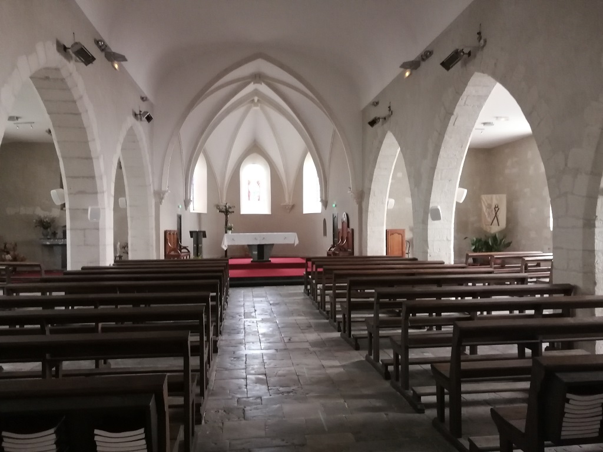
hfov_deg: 65.3
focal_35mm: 27
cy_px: 226
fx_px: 470
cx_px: 302
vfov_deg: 51.4
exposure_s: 1/20
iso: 800
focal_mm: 3.62
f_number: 1.8
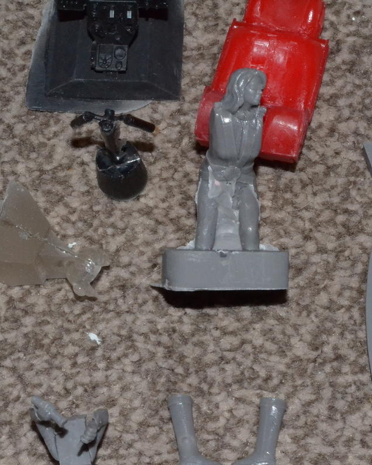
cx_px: 145
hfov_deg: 13.2
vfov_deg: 16.5
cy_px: 232
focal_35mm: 117
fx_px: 1606
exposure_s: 1/60
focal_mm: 55
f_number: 25
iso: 3200
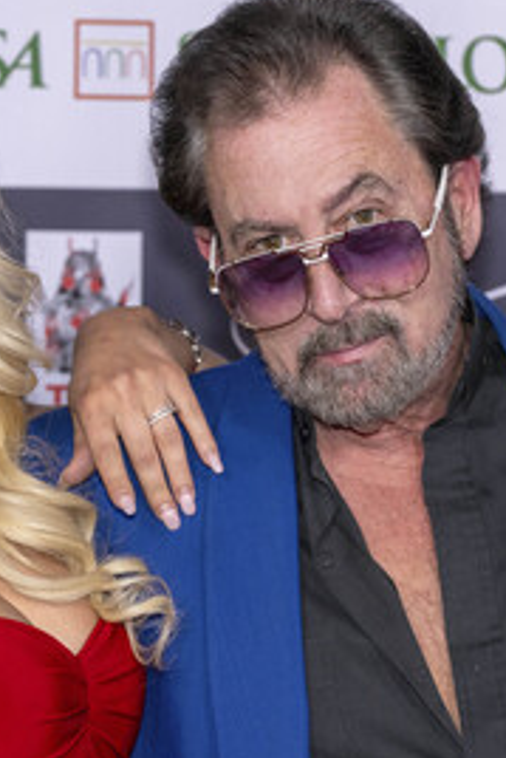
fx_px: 2863
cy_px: 362
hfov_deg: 10.1
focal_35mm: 136
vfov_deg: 15.1
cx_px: 95
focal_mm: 81
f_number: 5.6
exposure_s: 1/200
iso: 800
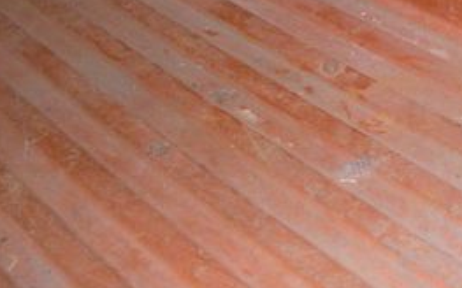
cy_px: -91
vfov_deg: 13.5
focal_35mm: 93
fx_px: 1170
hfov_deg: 21.1
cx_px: 529
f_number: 3.5
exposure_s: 1/60
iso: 400
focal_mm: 6.3
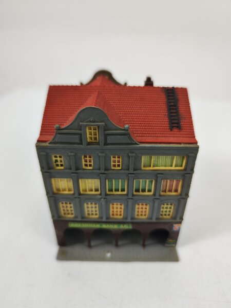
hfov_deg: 58.9
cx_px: 116
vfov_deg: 73.9
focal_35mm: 23
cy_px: 154
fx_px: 205
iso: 86
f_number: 1.69
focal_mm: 7.01
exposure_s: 1/100
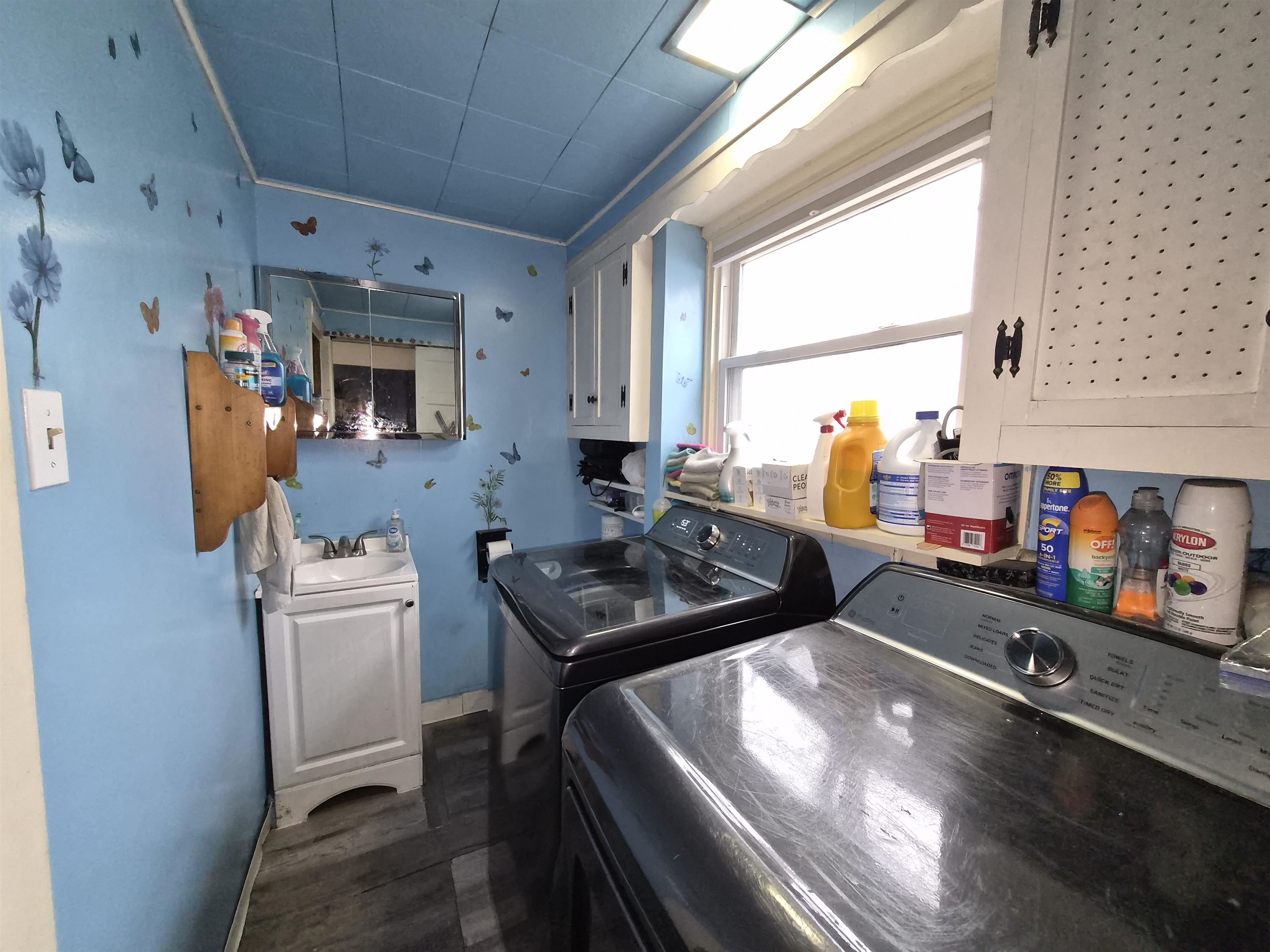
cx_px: 635
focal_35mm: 13
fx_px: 477
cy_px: 476
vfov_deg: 89.9
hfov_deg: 106.2
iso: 250
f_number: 2.2
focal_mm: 1.7
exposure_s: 1/60
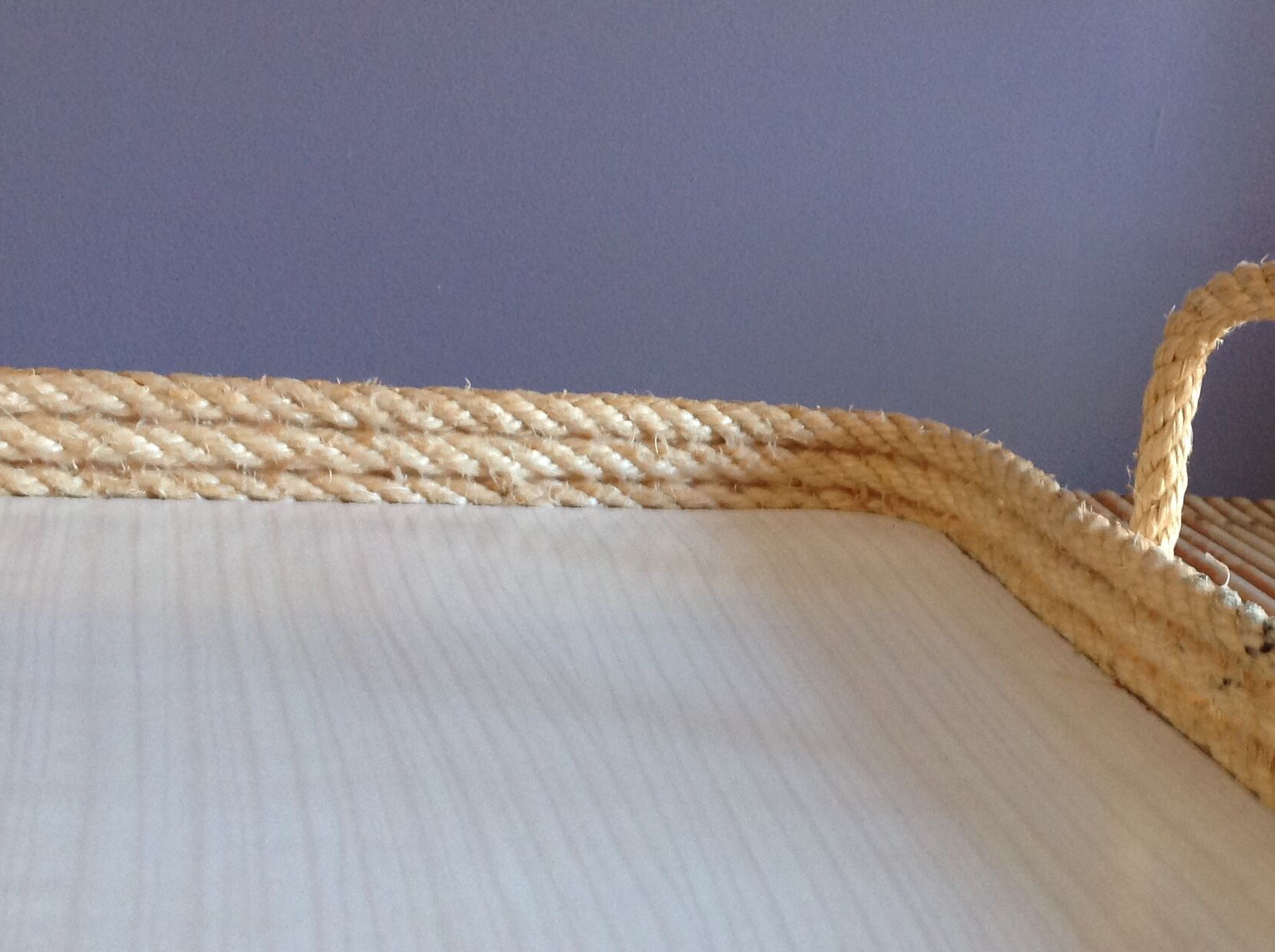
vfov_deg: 26.6
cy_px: 719
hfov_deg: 34.8
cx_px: 964
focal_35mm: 54
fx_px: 1986
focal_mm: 4.28
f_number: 2.4
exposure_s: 1/15
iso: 125
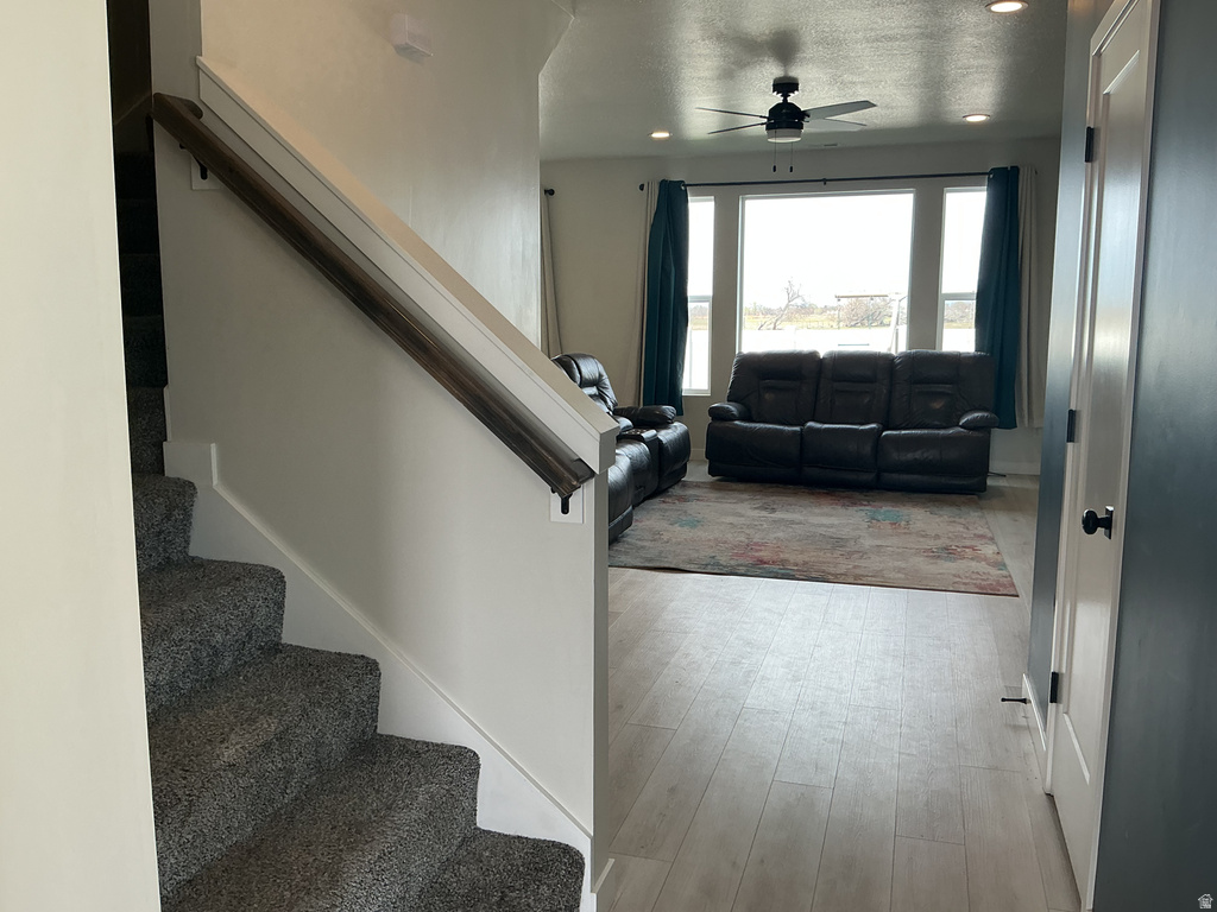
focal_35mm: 29
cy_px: 456
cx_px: 608
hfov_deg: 61.7
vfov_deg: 48.2
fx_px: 1020
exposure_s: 1/120
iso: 32
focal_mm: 3
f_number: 1.8
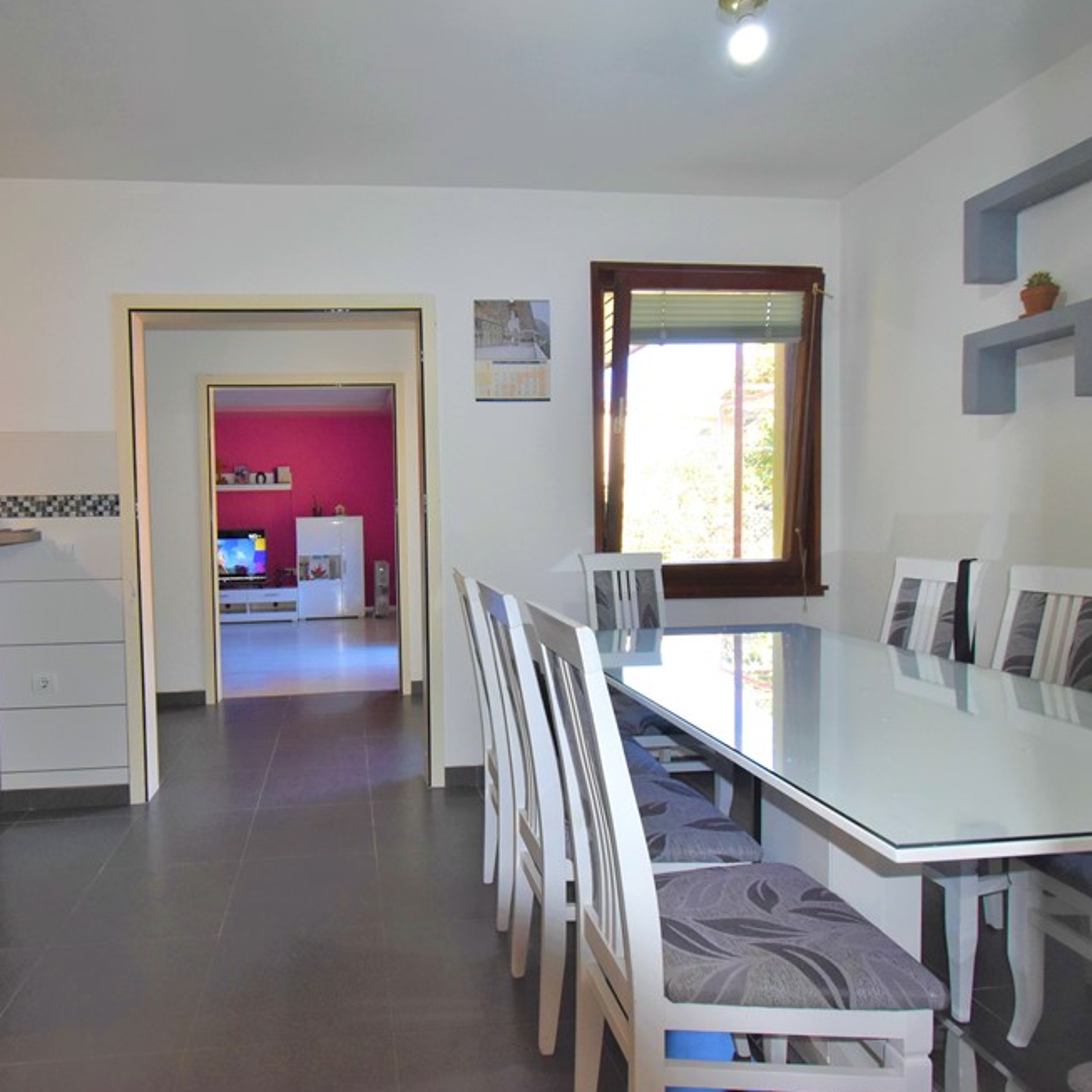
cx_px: 411
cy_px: 546
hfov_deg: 73.6
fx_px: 714
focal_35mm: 20
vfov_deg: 74.8
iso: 800
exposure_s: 1/125
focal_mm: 10
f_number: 5.6
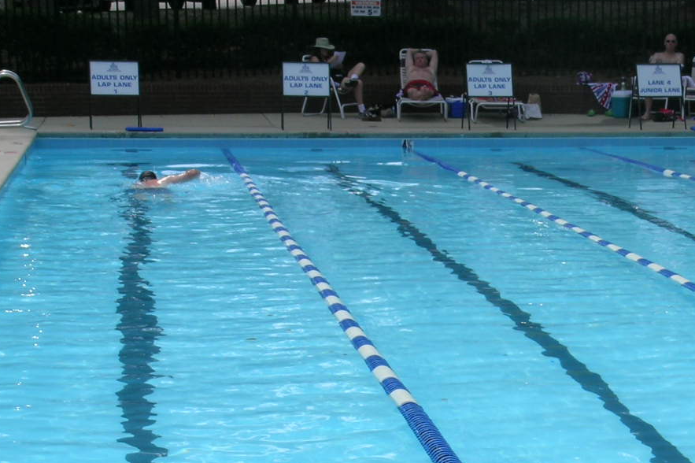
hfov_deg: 17.7
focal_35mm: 115
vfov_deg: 11.9
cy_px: 372
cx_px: 555
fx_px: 2219
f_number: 7.4
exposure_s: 1/200
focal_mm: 12.6
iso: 50
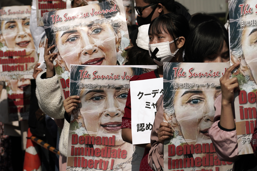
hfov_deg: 10.3
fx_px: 1428
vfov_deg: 6.9
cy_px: 86
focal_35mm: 200
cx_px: 128
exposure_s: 1/800
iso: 200
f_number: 13
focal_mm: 200
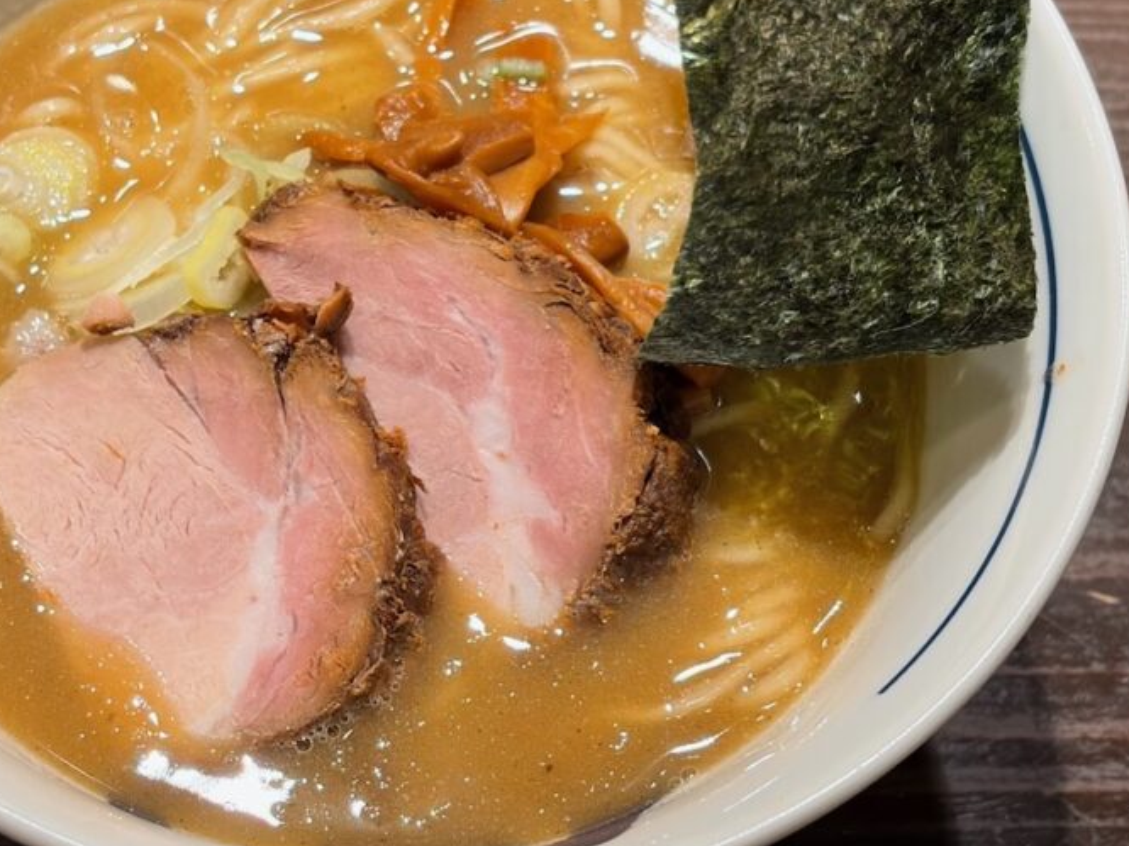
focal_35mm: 80
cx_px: 395
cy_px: 290
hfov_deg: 24.3
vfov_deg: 18.4
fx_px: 2608
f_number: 1.6
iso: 100
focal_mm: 5.96
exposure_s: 1/100
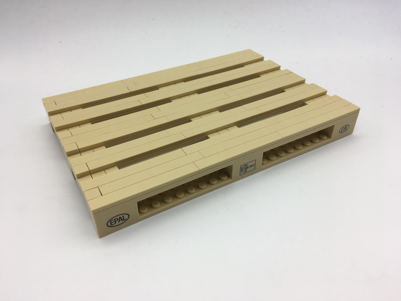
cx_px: 200
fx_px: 336
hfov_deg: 61.7
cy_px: 150
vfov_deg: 48.2
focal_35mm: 29
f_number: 2.2
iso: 32
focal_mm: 4.15
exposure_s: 1/100
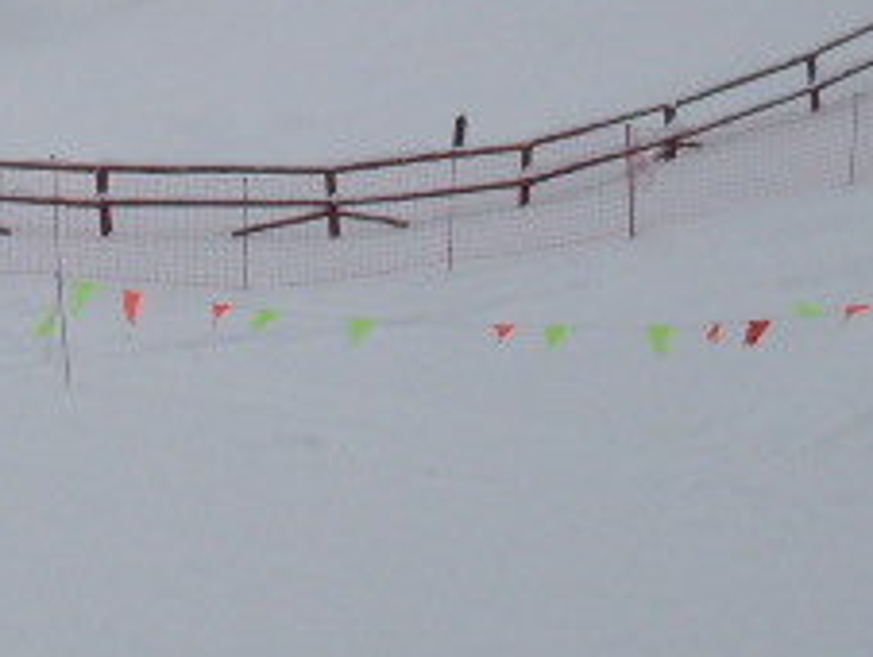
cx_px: -290
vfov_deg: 8.4
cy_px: -452
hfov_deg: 11.2
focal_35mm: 172
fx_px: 4342
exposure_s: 1/250
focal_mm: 6.3
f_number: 8.4
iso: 80
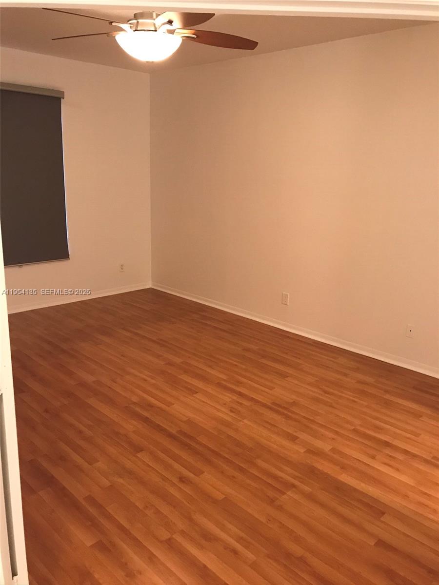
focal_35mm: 28
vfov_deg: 63.4
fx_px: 473
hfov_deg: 49.7
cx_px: 220
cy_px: 292
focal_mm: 3.99
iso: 100
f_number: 1.8
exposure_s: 1/13
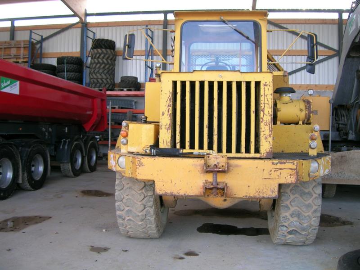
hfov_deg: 52.6
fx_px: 364
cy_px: 135
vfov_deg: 40.7
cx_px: 180
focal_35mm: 35
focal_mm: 5.4
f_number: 2.8
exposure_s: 1/77.2
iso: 50
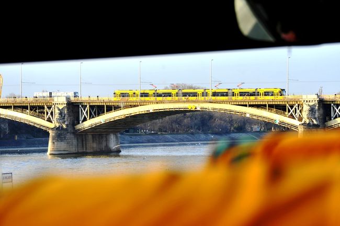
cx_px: 170
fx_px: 1132
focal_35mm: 120
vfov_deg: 11.4
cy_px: 113
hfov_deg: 17.1
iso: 200
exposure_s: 1/125
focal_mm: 120
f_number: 8
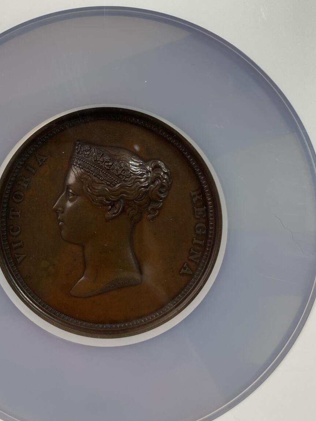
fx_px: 475
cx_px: 107
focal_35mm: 39
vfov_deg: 47.4
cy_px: 153
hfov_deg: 36.4
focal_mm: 4.25
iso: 32
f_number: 1.8
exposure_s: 1/235
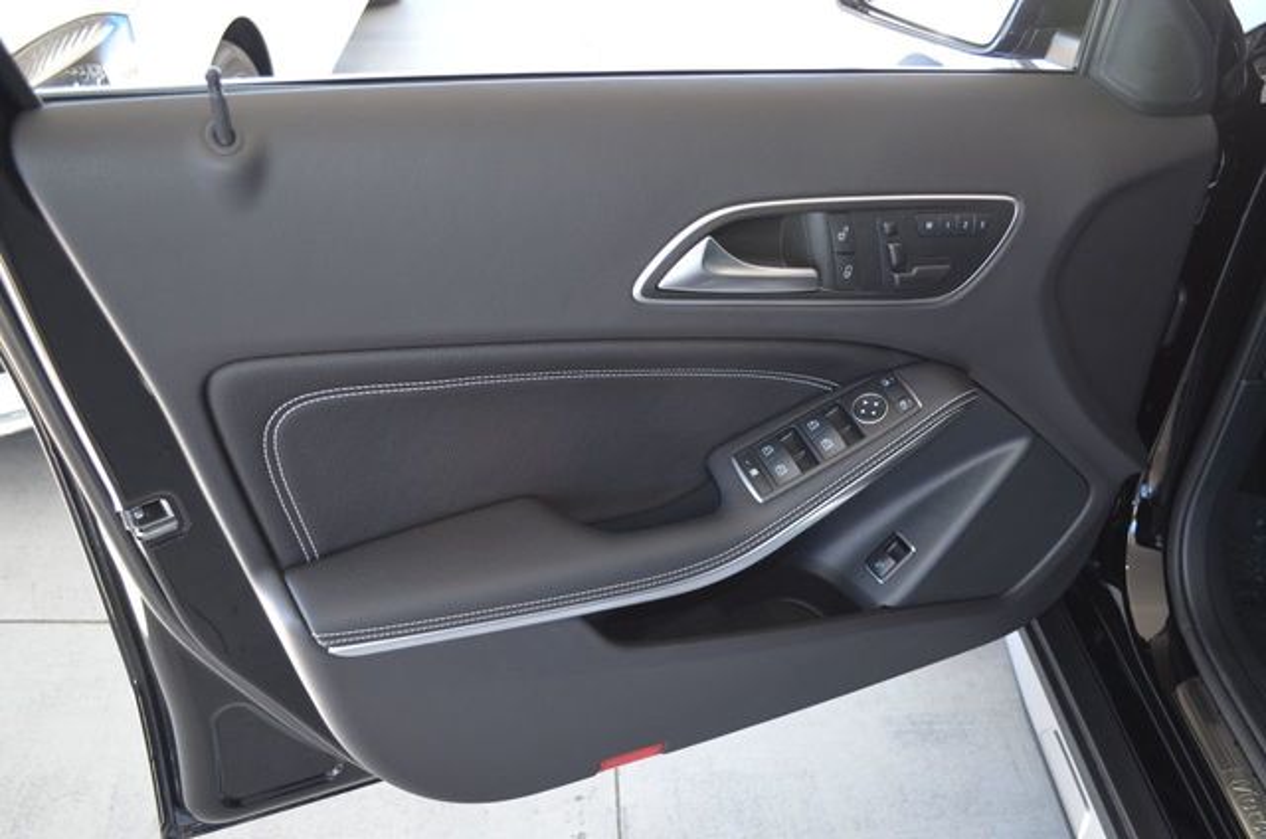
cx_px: 633
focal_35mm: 33
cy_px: 420
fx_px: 1158
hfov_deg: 57.3
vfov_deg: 39.8
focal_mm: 22
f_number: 3.8
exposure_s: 1/80
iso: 400
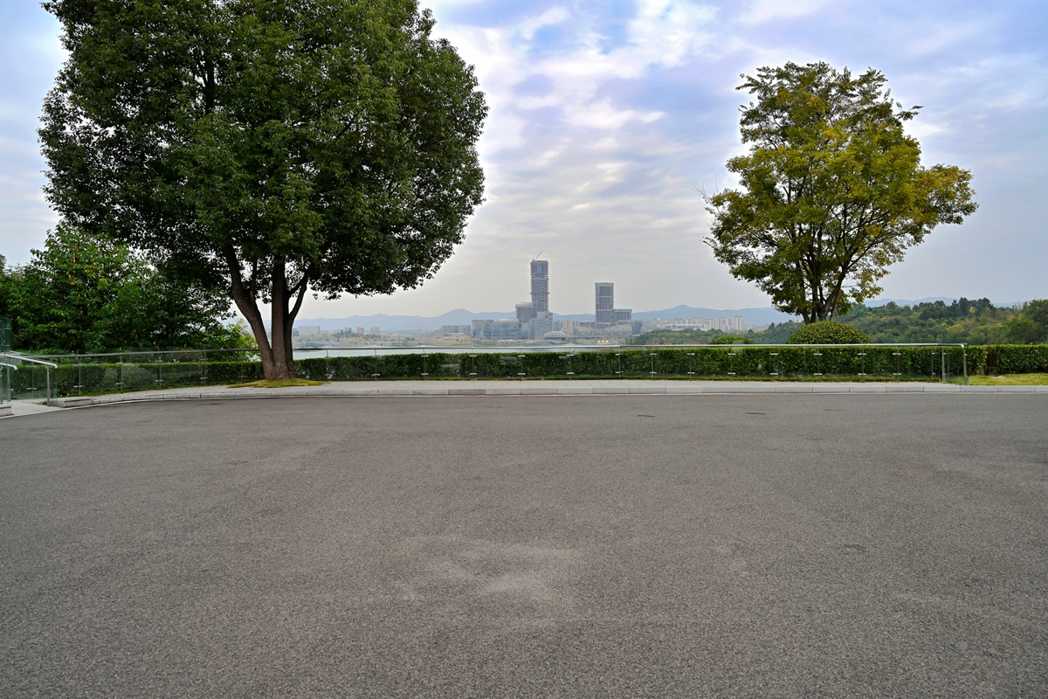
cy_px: 350
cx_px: 524
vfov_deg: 47.9
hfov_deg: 67.4
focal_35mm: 27
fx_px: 786
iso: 140
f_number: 8
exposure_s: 1/125
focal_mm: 27
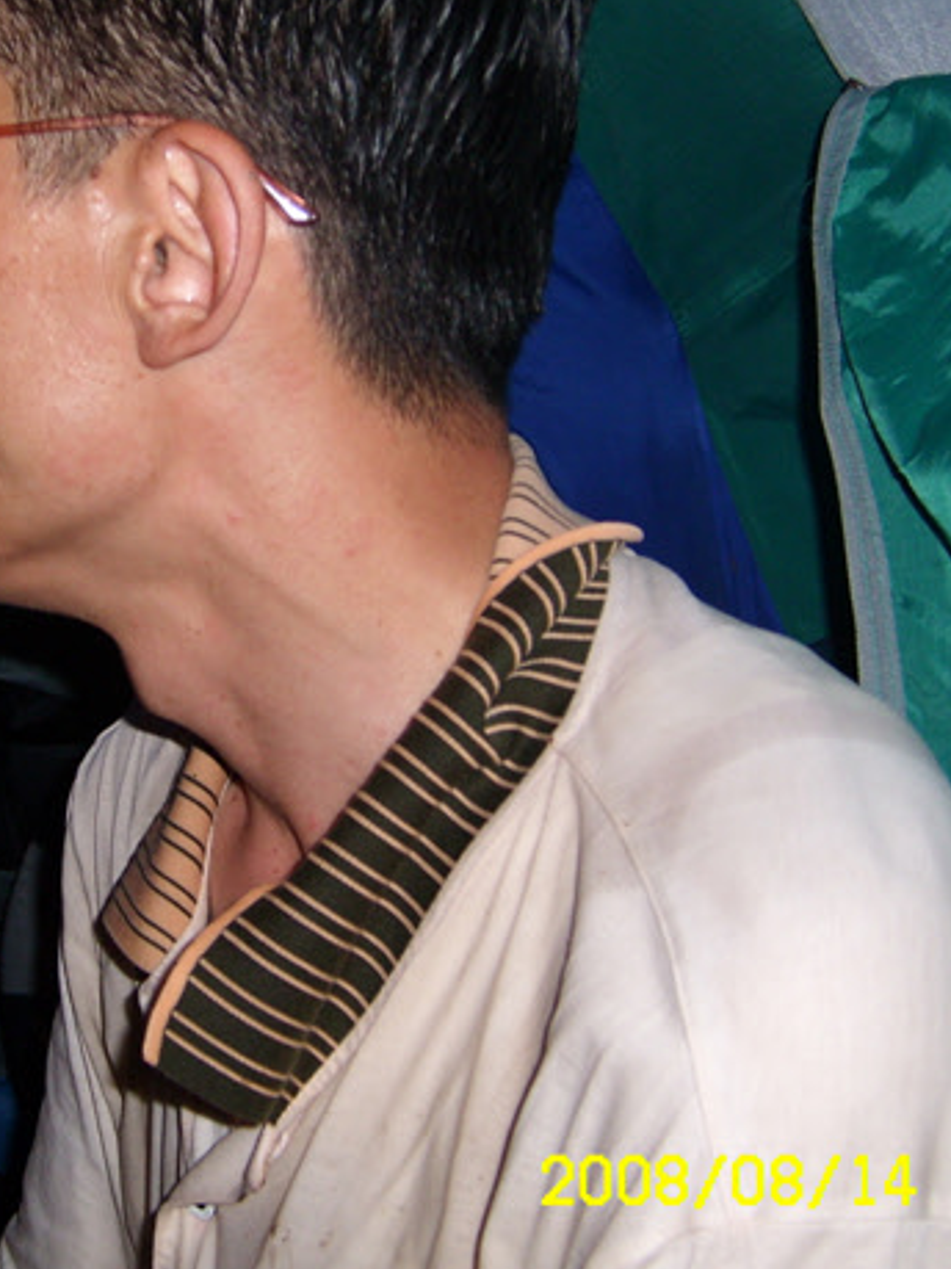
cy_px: 528
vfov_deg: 31.6
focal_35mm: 61
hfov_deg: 23.7
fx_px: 2235
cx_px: 227
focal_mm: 5.8
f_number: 2.8
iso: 50
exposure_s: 1/30
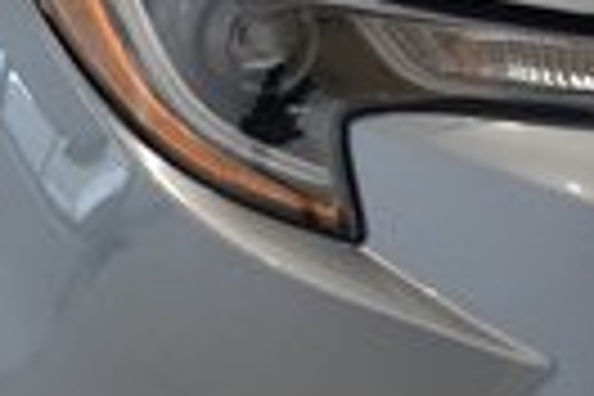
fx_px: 2409
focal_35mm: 146
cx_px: 364
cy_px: -56
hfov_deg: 14.0
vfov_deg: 9.3
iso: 100
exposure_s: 1/50
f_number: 3.5
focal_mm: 20
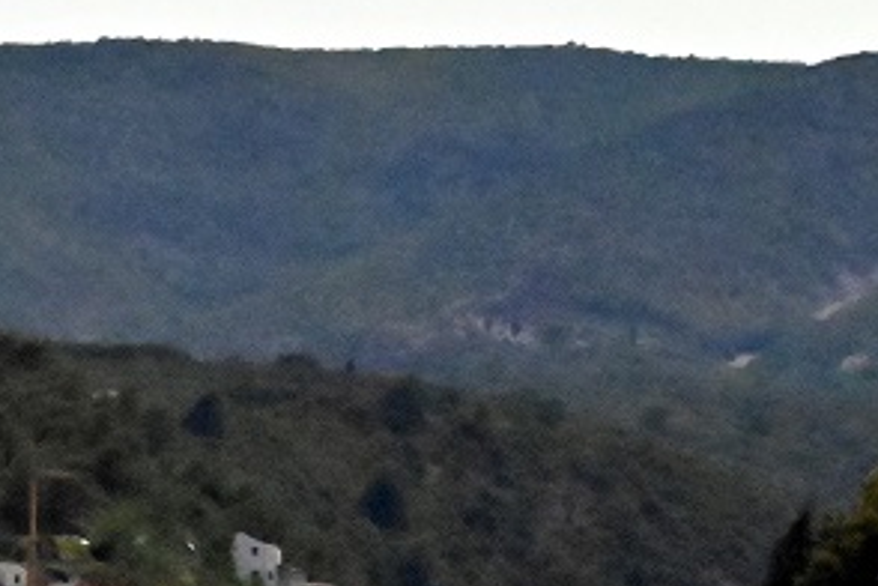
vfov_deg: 3.8
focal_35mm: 357
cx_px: -1081
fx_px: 8706
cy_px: 546
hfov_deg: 5.6
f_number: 29
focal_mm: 70
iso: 16000
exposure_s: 1/8000
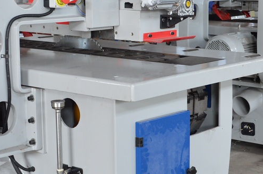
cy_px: 100
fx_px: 657
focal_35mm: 90
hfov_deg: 22.5
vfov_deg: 15.1
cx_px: 178
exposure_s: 1/80
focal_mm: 20
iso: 400
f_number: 4.5
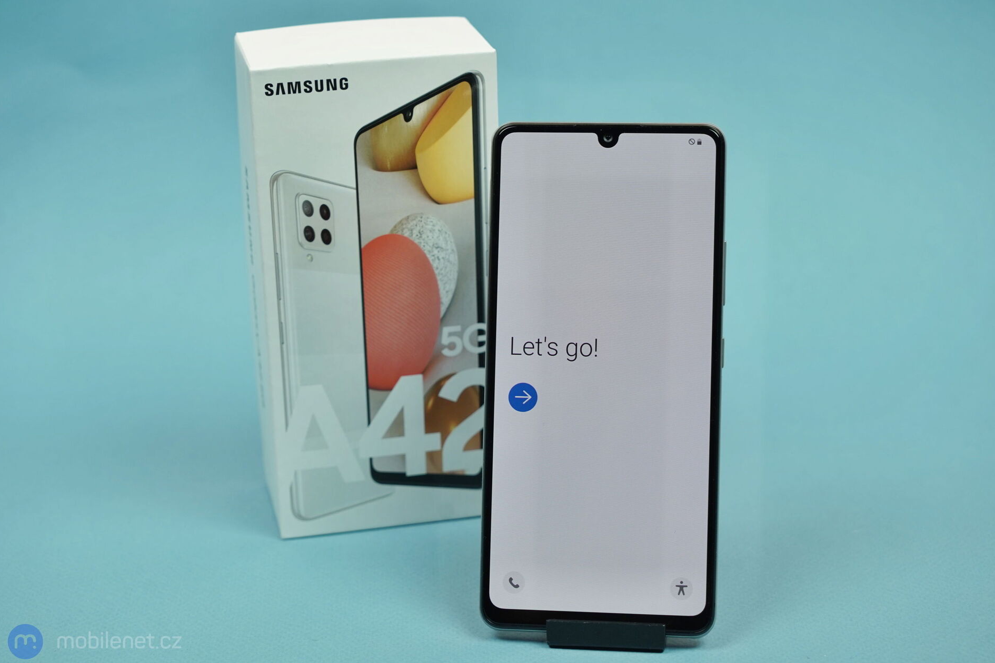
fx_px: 1796
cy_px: 336
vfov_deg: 20.9
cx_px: 500
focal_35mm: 65
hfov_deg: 31.0
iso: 500
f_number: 5.6
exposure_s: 1/100
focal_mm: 64
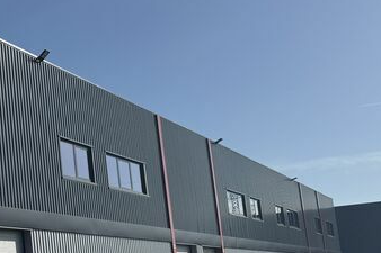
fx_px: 751
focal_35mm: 71
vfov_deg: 19.1
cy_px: 183
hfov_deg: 25.0
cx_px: -101
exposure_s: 1/7092
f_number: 1.78
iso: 80
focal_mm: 6.76
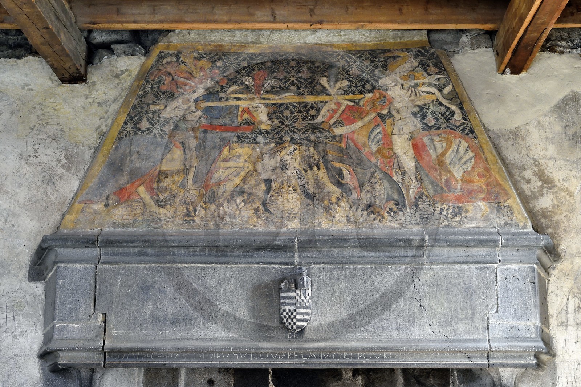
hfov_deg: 35.6
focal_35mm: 56
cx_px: 290
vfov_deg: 24.2
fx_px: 904
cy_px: 194
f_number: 7.1
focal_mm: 56
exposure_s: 1/20
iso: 1600
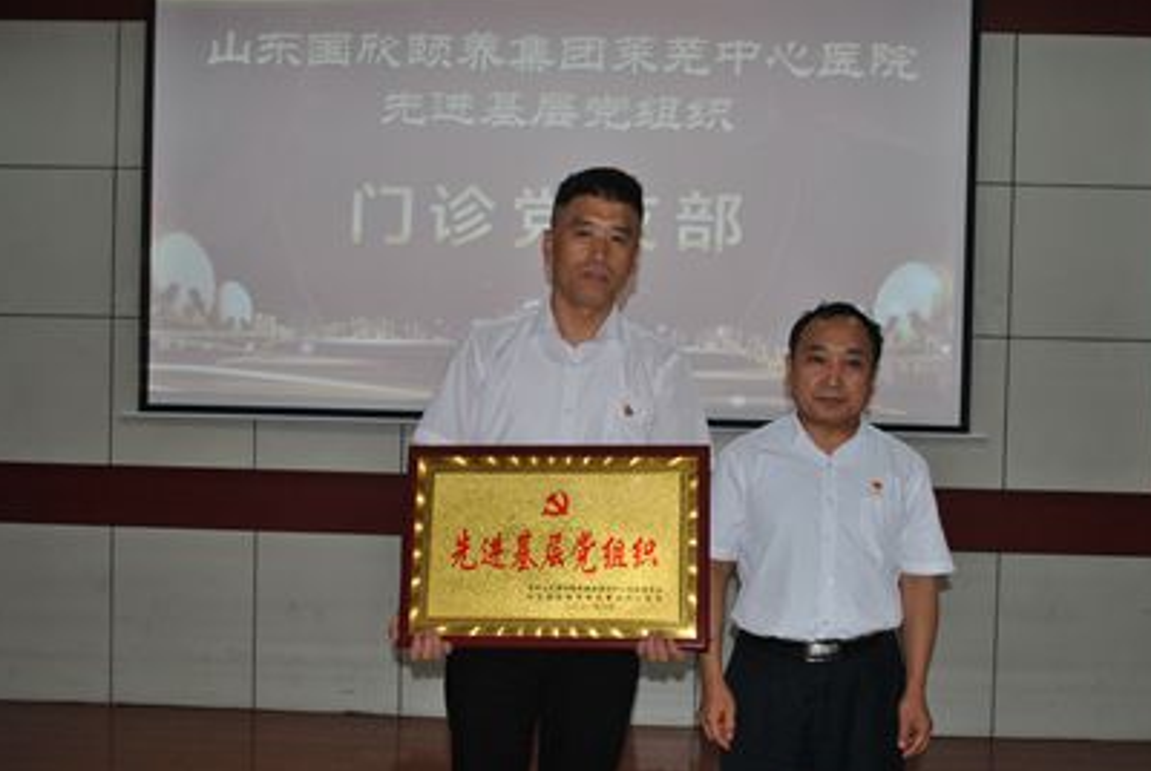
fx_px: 1441
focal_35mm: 45
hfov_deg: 43.5
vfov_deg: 30.0
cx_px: 613
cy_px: 407
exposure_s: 1/60
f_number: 4
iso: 200
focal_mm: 24
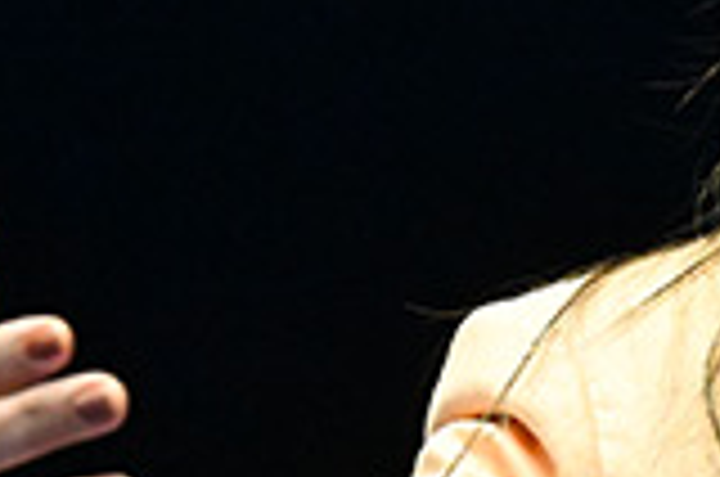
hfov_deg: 2.1
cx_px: 1224
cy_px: 369
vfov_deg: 1.4
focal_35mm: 970
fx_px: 19361
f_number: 5
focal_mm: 180
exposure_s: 1/125
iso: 5000
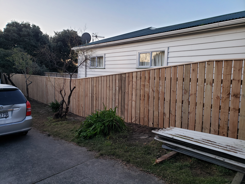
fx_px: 184
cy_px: 92
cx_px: 122
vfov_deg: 53.1
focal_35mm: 26
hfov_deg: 67.3
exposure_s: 1/36
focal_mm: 4.3
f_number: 2.4
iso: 160
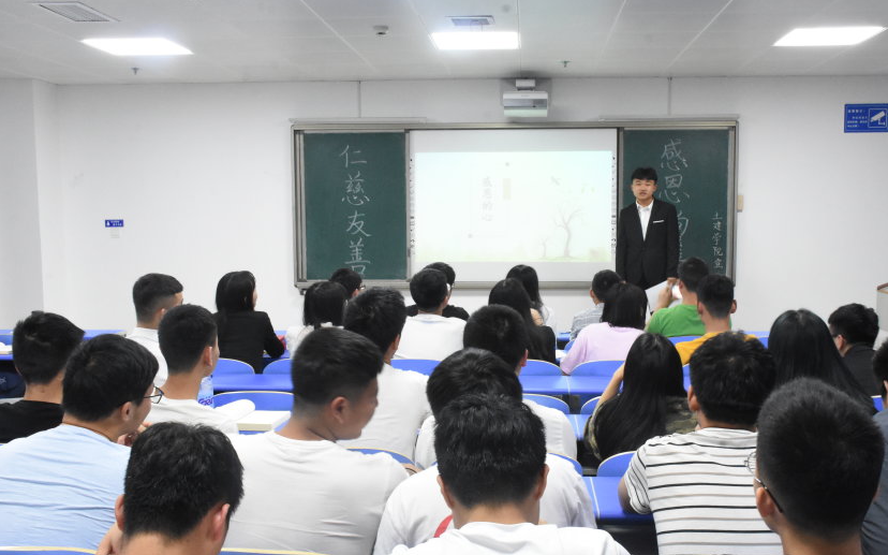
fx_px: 944
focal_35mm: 39
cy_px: 307
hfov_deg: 50.4
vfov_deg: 32.7
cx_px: 478
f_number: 13
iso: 4000
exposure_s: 1/15
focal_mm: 22
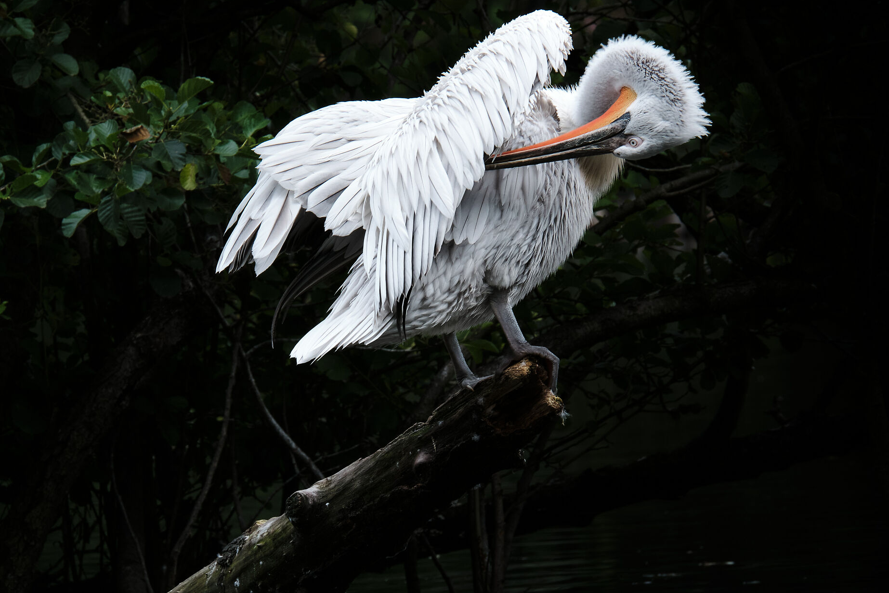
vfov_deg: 1.8
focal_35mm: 780
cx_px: 358
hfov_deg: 2.6
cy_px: 305
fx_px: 19262
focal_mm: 400
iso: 800
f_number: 14
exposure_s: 1/60
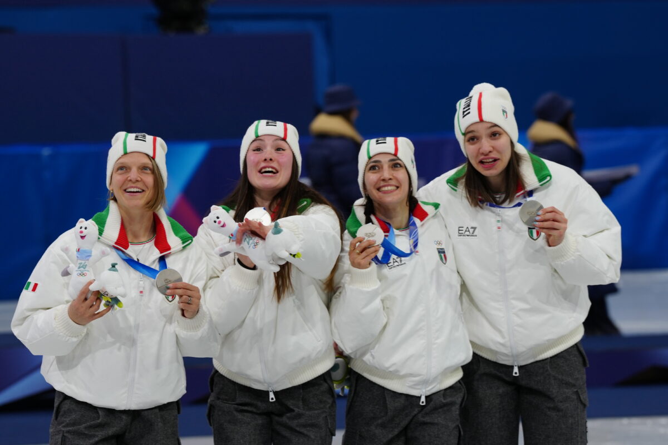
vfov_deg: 5.8
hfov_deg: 8.7
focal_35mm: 237
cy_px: 222
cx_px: 334
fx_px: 4397
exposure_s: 1/250
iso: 320
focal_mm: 158
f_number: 4
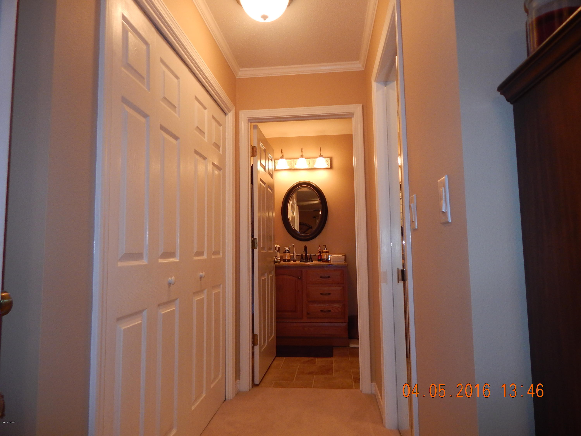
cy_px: 218
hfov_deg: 73.9
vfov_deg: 58.9
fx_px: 386
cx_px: 290
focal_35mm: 23
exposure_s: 1/30
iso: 200
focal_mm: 4
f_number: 3
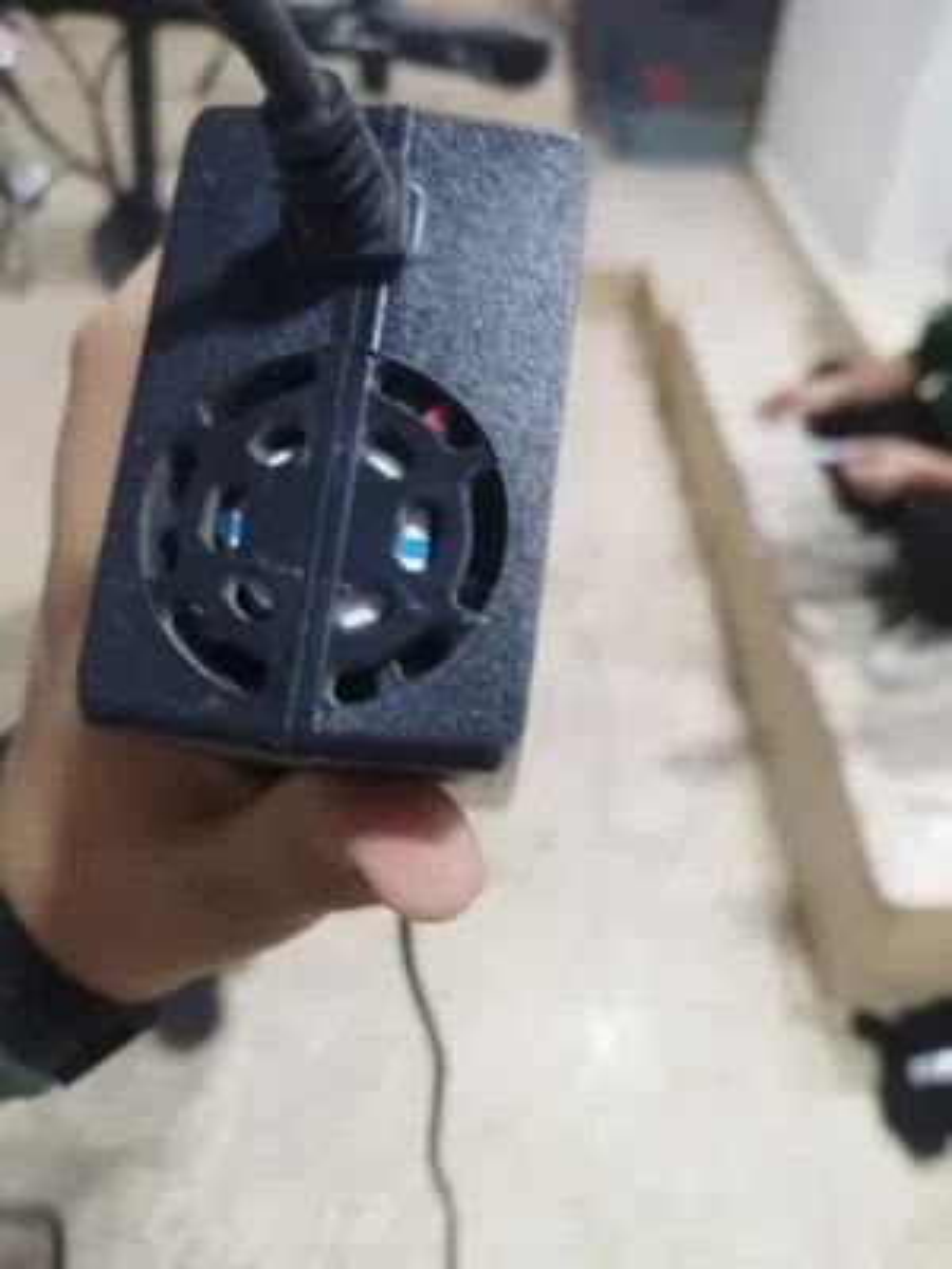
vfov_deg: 67.3
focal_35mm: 26
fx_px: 953
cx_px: 476
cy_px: 634
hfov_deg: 53.1
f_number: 1.8
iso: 1495
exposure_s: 1/33.3
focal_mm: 6.24
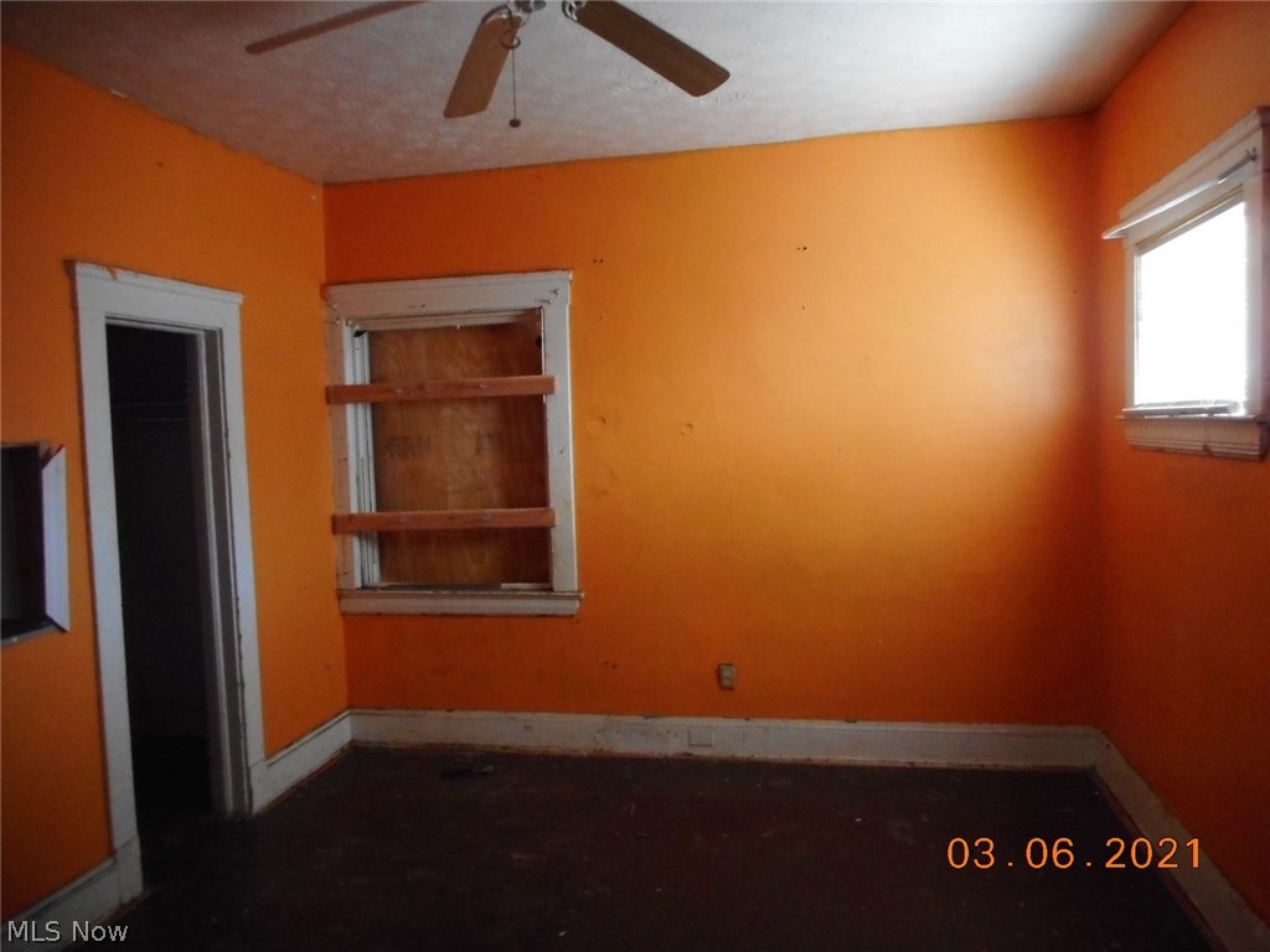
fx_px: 917
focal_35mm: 25
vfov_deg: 54.9
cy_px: 476
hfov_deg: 69.4
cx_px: 635
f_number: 3.7
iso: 640
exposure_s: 1/25
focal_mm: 4.5
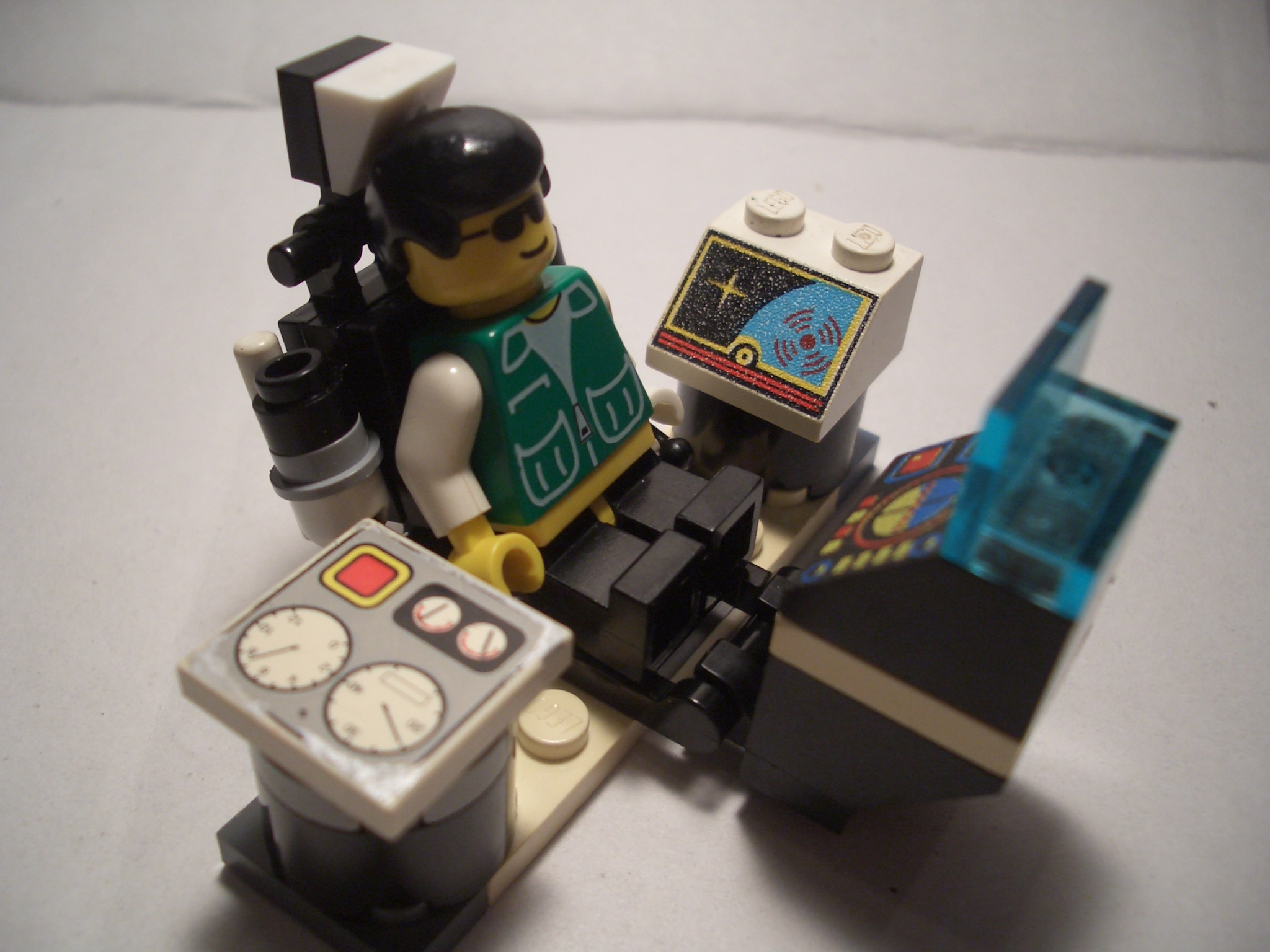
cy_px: 476
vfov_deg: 40.7
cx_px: 635
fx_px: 1284
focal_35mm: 35
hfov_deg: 52.6
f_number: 2.6
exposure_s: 1/100
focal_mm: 5.8
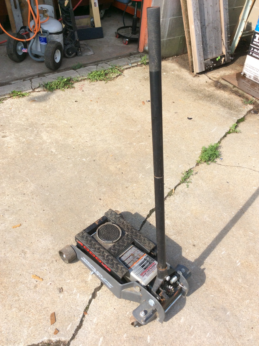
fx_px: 320
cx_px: 130
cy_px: 173
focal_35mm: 32
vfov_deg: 56.9
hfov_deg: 44.1
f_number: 2.4
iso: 32
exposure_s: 1/763
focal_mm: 3.3
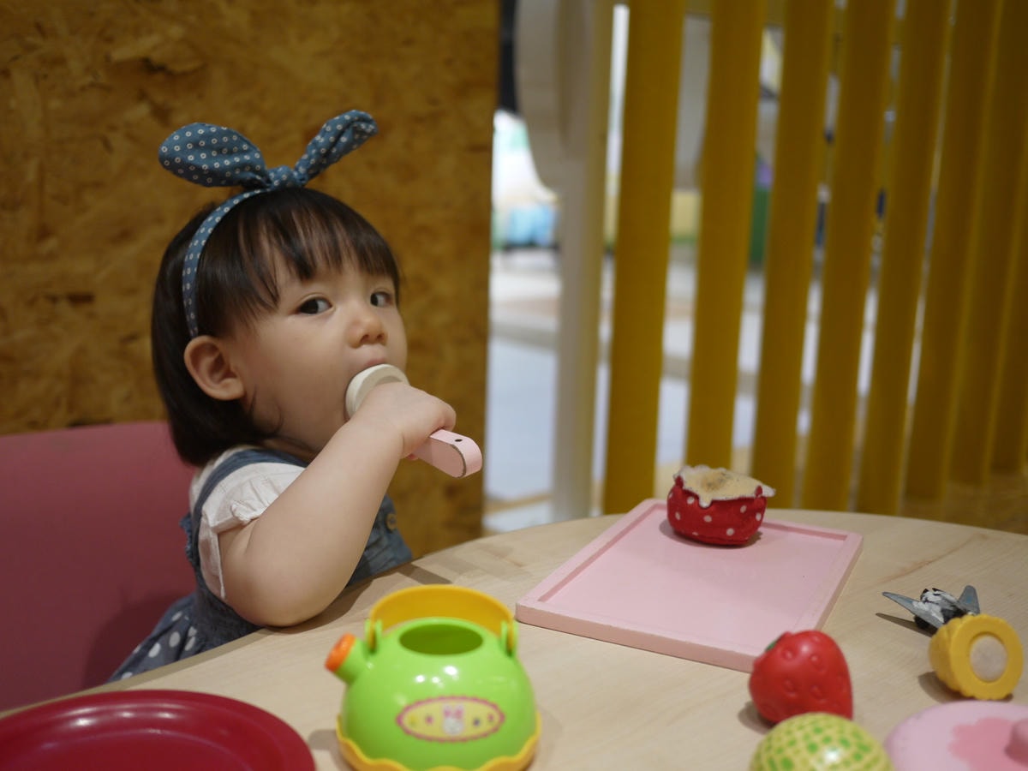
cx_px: 514
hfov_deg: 46.8
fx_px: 1188
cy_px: 386
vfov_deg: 36.0
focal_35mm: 40
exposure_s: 1/80
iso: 160
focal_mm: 20
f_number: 1.7
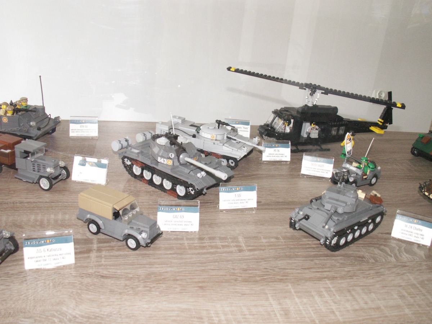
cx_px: 216
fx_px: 437
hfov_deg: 52.6
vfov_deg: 40.7
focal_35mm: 35
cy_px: 162
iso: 160
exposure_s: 1/125
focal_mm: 5.86
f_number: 2.8
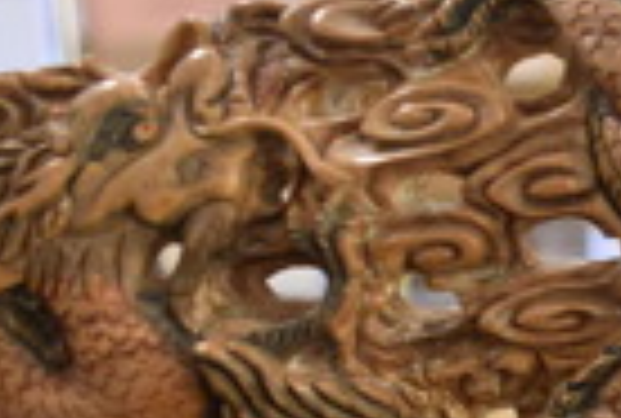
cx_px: 981
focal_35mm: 119
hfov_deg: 15.6
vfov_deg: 11.2
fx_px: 2059
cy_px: 580
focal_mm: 18
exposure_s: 1/60
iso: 1400
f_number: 4
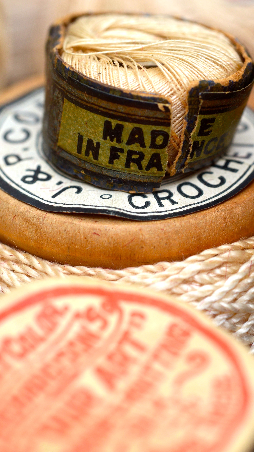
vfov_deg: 24.6
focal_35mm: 87
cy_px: 226
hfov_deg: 14.0
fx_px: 1036
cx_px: 134
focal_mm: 55
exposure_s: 1/200
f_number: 5.6
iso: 160
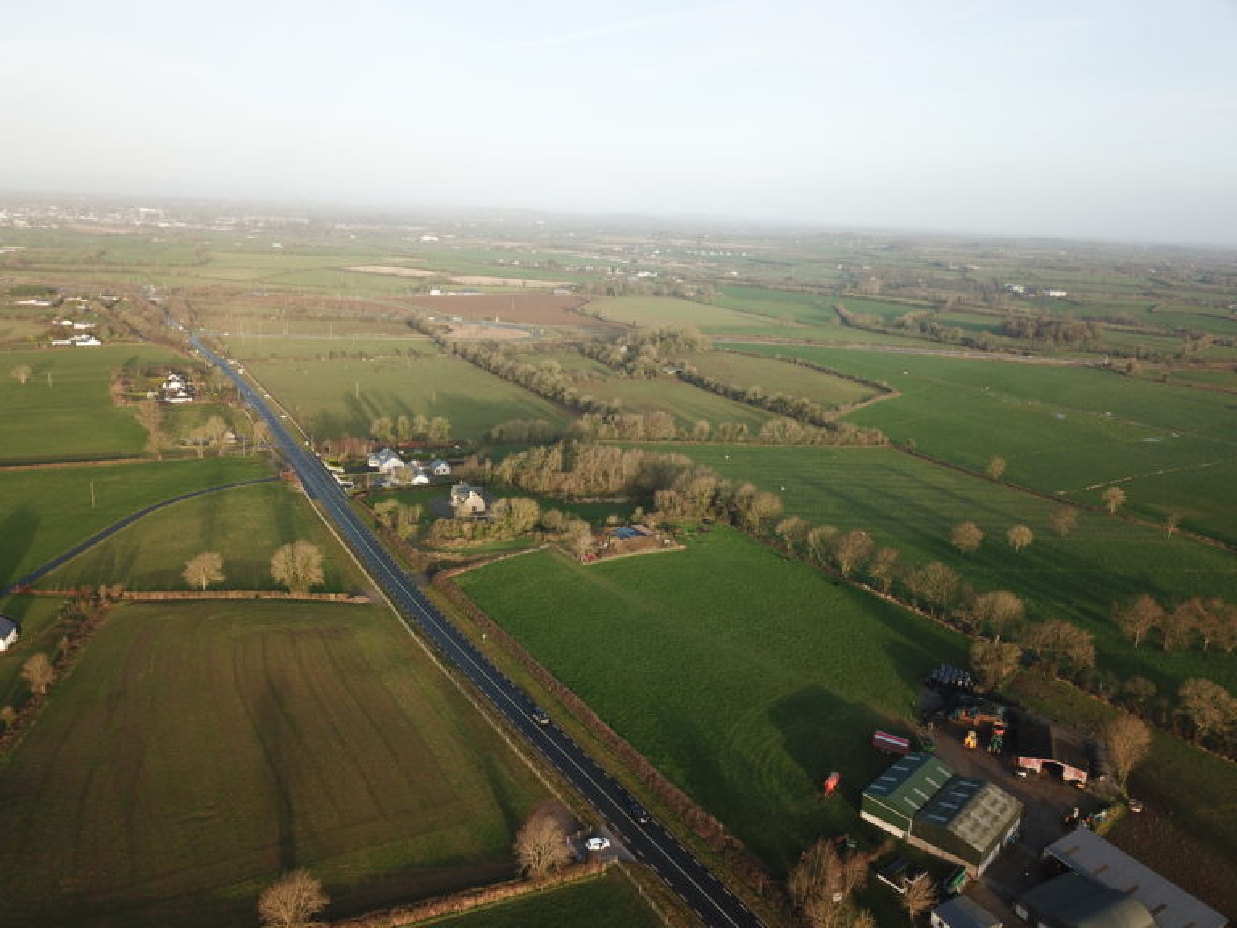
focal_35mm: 26
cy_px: 464
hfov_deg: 67.3
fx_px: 929
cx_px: 618
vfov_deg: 53.1
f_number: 2.2
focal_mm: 4.73
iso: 100
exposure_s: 1/345
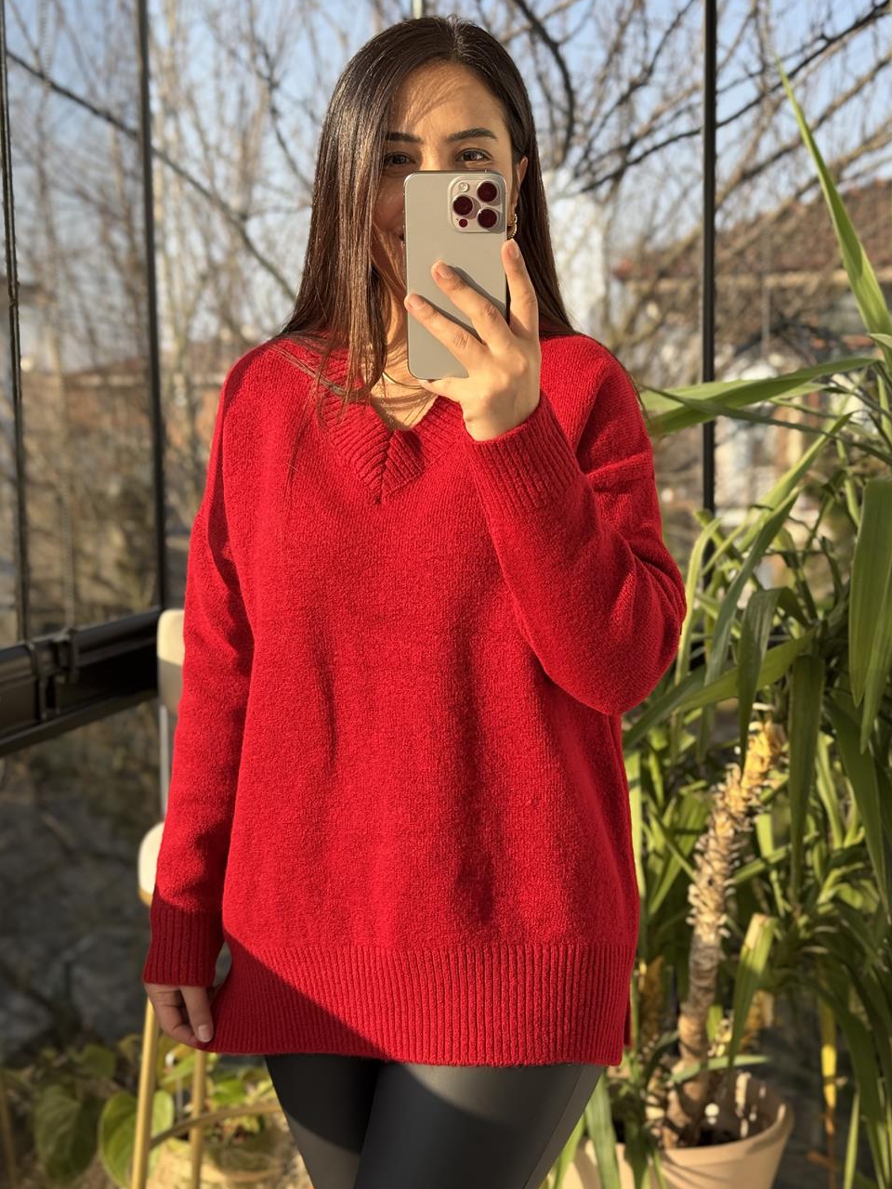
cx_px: 436
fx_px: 1718
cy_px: 587
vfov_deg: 38.2
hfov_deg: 29.1
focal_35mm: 50
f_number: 1.78
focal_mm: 6.76
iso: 64
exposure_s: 1/383
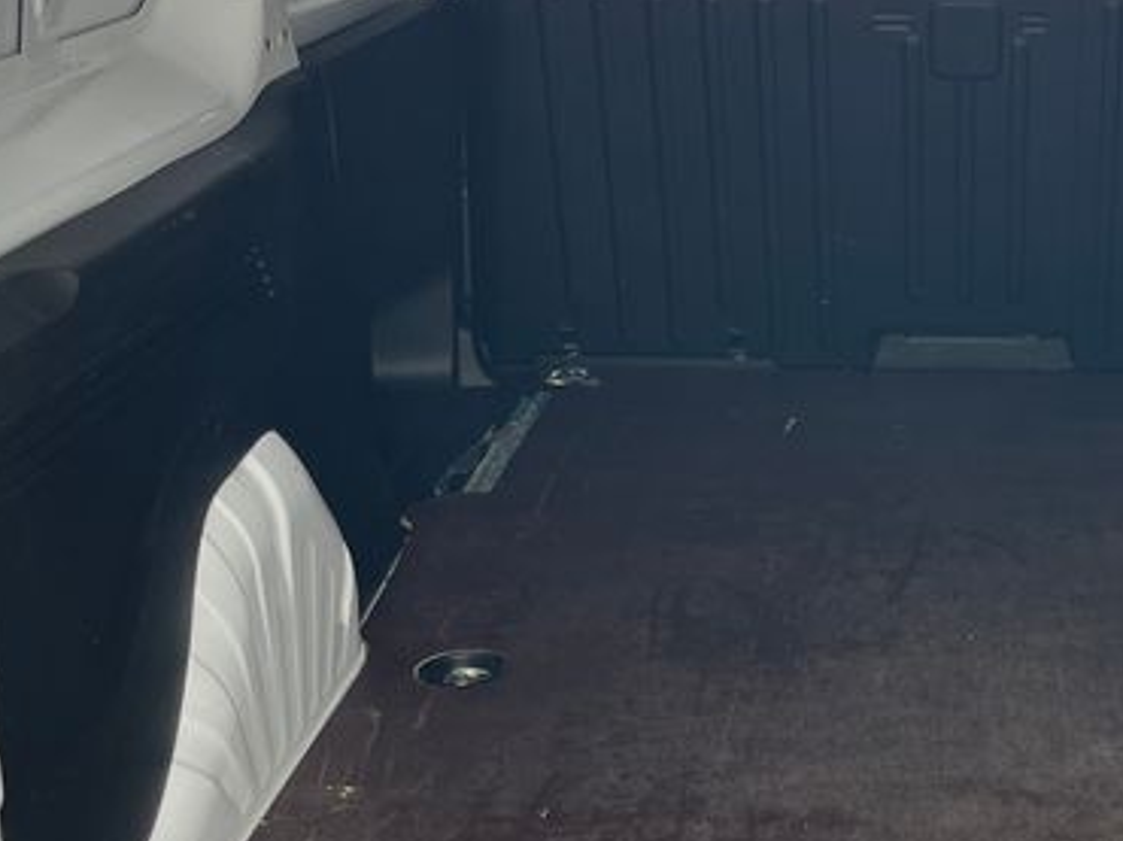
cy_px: 376
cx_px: 1002
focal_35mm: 72
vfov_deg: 20.4
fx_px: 2334
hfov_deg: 26.2
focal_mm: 5.1
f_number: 1.6
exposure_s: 1/122
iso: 64
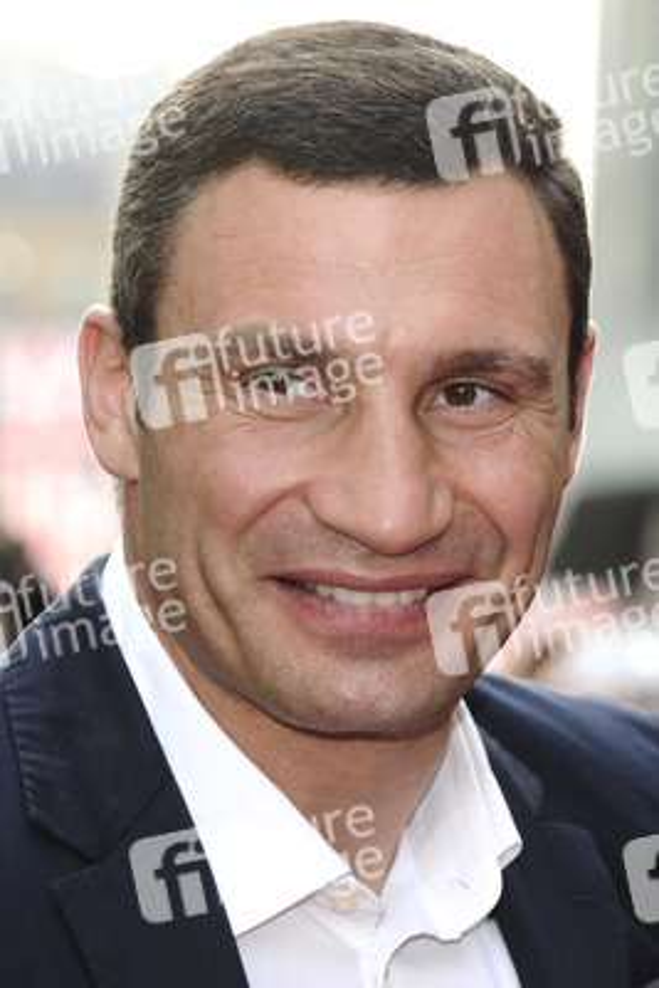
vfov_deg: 13.7
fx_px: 4115
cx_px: 330
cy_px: 494
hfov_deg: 9.2
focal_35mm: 150
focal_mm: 100
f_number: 5
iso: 320
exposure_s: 1/250
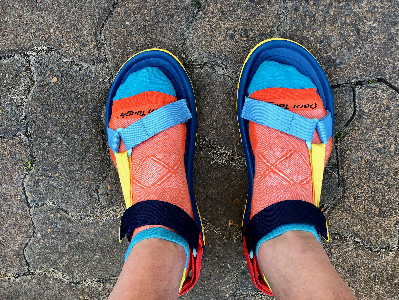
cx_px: 200
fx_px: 323
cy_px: 150
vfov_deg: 49.7
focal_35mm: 28
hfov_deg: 63.4
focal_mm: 3.99
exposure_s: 1/30
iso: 25
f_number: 1.8
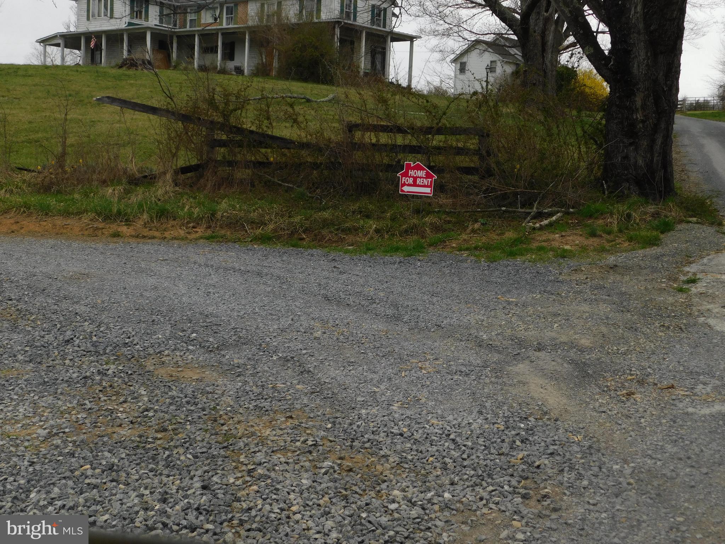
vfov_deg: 28.6
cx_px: 362
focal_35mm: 51
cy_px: 272
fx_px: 1068
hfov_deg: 37.5
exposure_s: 1/500
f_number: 3.8
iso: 125
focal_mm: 9
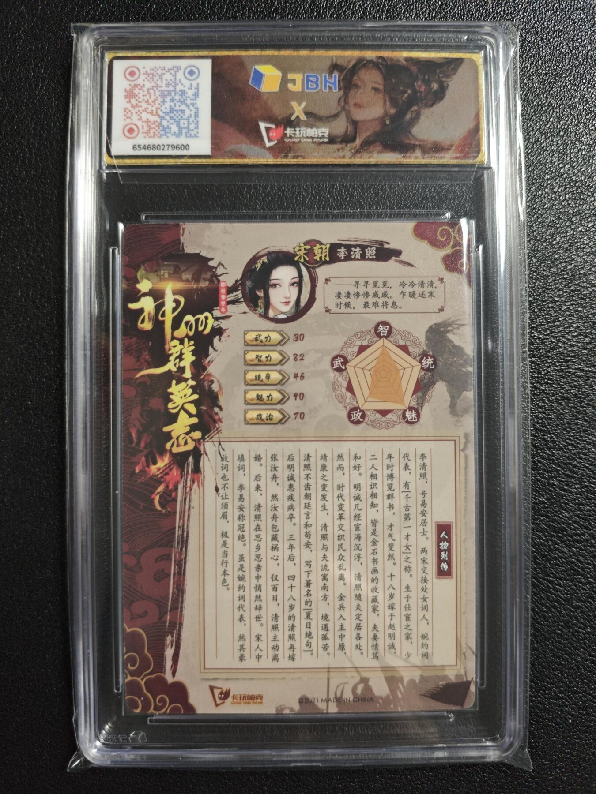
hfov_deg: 53.1
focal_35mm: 26
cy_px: 397
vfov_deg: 67.3
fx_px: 597
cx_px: 298
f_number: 1.5
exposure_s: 1/100
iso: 500
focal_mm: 4.94
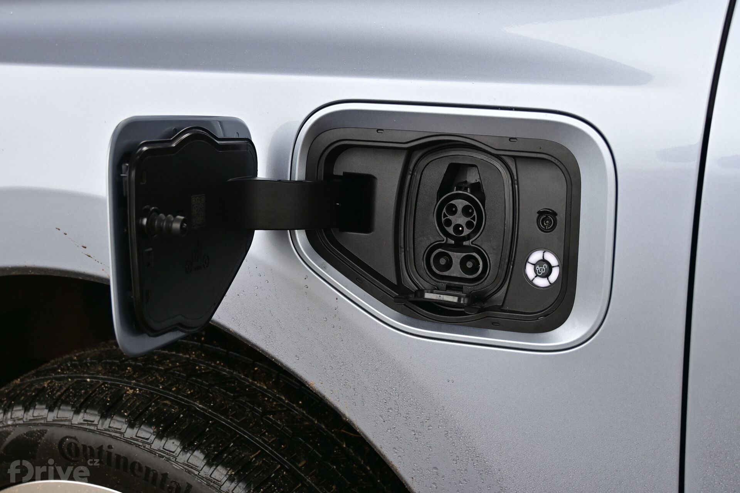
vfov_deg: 27.3
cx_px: 370
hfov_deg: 40.0
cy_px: 246
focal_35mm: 50
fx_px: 1017
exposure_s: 1/50
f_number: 5
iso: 160
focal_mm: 33
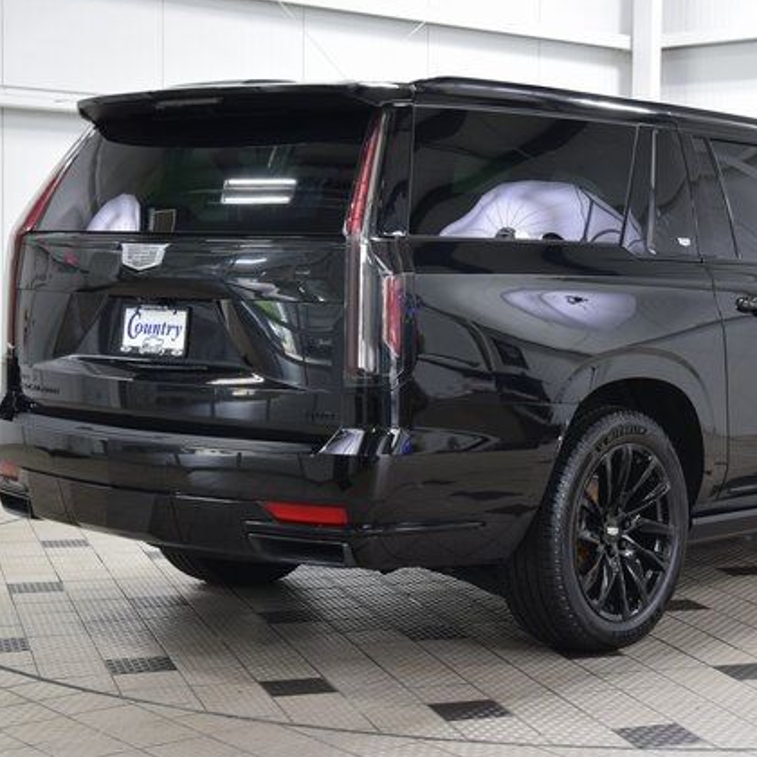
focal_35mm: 70
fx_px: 1732
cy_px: 376
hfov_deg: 24.5
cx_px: 541
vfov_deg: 24.7
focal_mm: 36
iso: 800
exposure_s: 1/15
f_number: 6.3
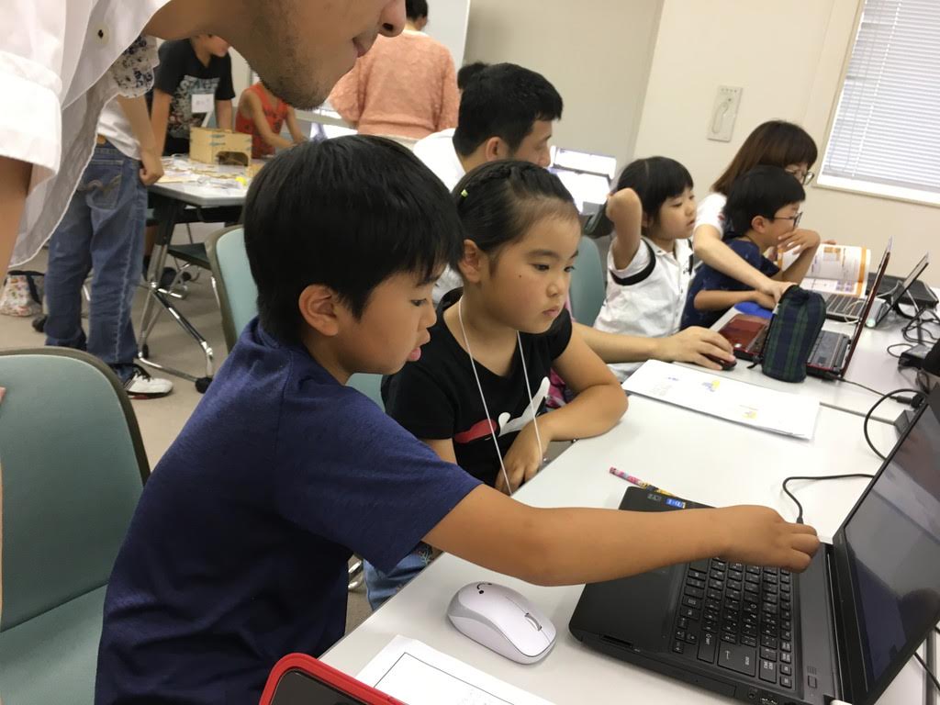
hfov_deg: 61.7
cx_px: 470
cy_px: 352
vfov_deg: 48.2
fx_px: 787
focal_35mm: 29
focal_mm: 4.15
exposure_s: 1/30
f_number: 2.2
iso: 64
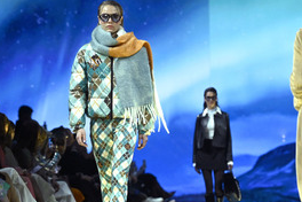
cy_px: 98
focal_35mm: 342
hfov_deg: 6.0
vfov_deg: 4.0
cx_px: 251
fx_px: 2869
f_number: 5
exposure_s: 1/500
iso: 4000
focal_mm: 200
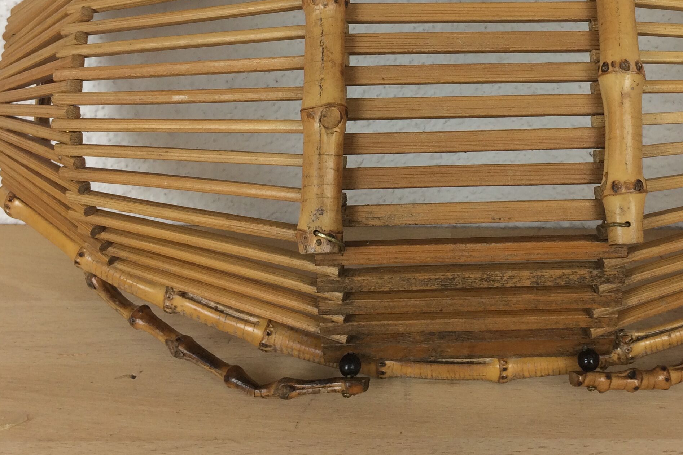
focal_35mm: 52
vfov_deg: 25.1
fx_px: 986
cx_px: 461
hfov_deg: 37.7
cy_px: 35
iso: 40
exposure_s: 1/50
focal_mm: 4.15
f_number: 2.2
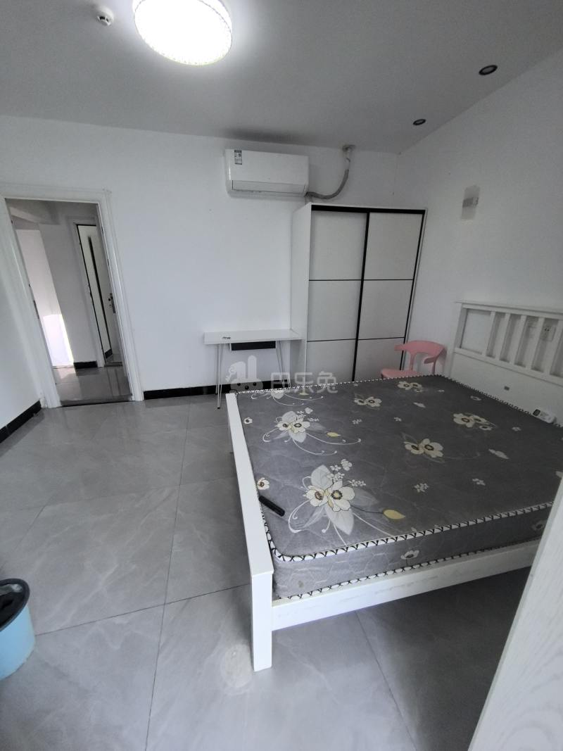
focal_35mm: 13
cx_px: 282
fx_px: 282
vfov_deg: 106.2
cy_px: 376
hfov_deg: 89.9
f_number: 2.2
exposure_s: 1/50
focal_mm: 1.95
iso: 250
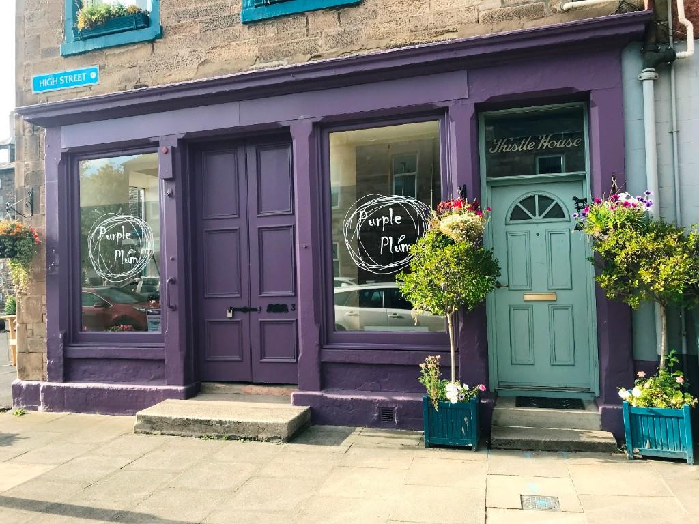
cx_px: 350
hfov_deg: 63.4
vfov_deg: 49.7
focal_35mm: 28
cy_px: 262
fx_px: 565
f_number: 1.8
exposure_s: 1/544
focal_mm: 3.99
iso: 20
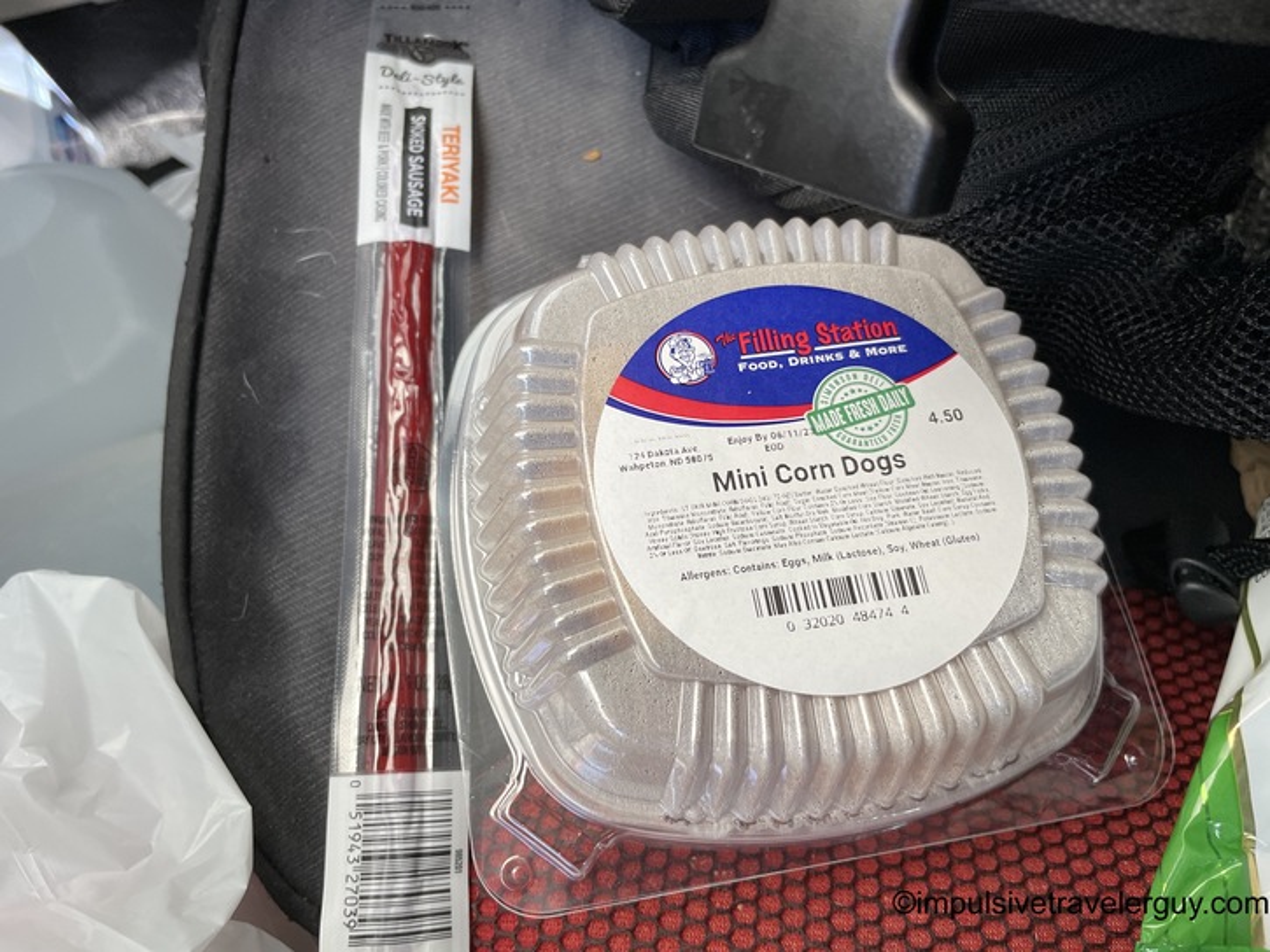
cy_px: 476
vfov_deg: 53.1
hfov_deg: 67.3
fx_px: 954
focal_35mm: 26
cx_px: 635
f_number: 1.6
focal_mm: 4.2
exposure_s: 1/121
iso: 100
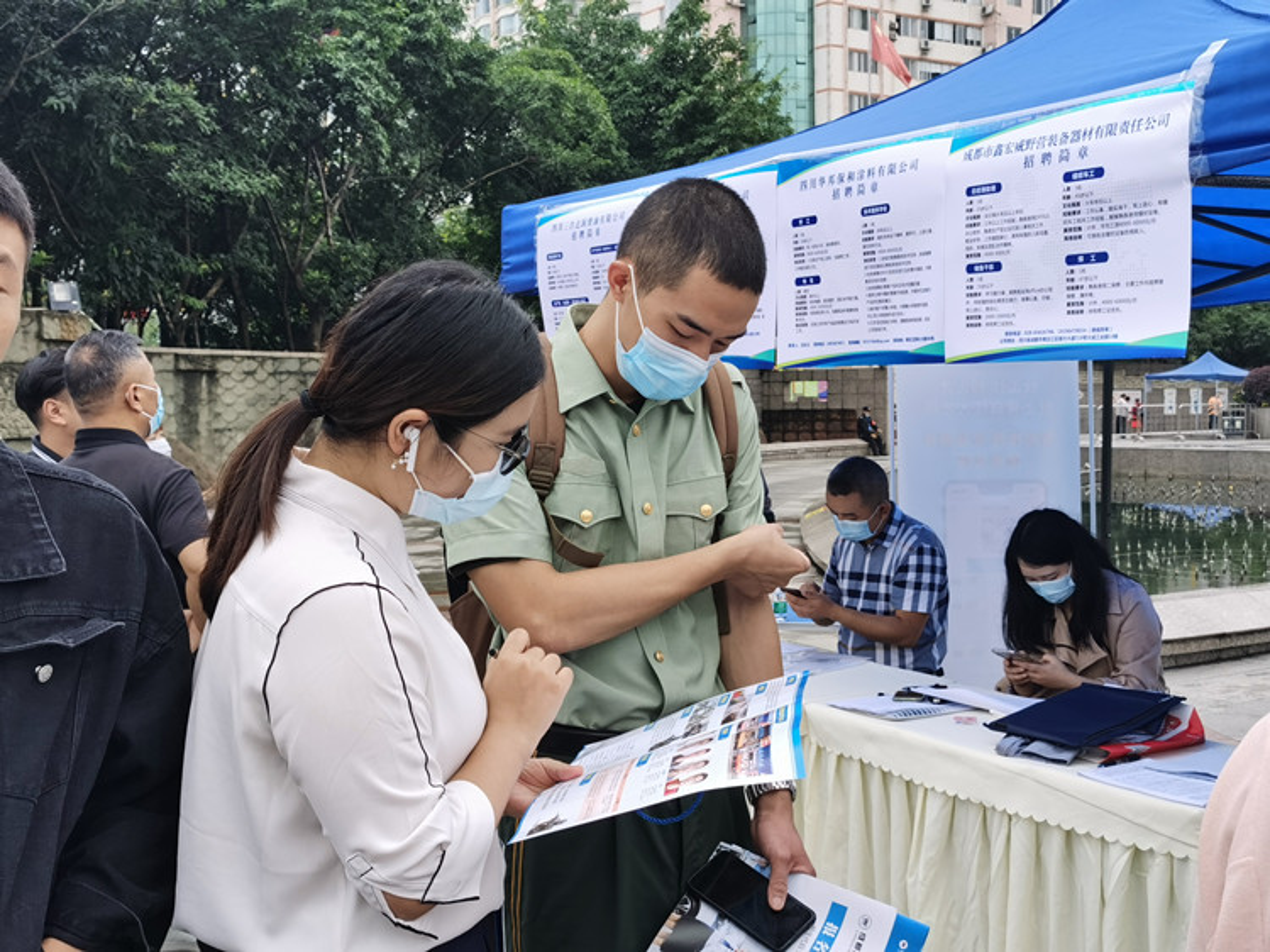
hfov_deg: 43.9
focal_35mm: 43
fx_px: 1577
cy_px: 476
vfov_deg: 33.6
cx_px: 635
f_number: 1.6
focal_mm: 5.56
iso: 50
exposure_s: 1/1015
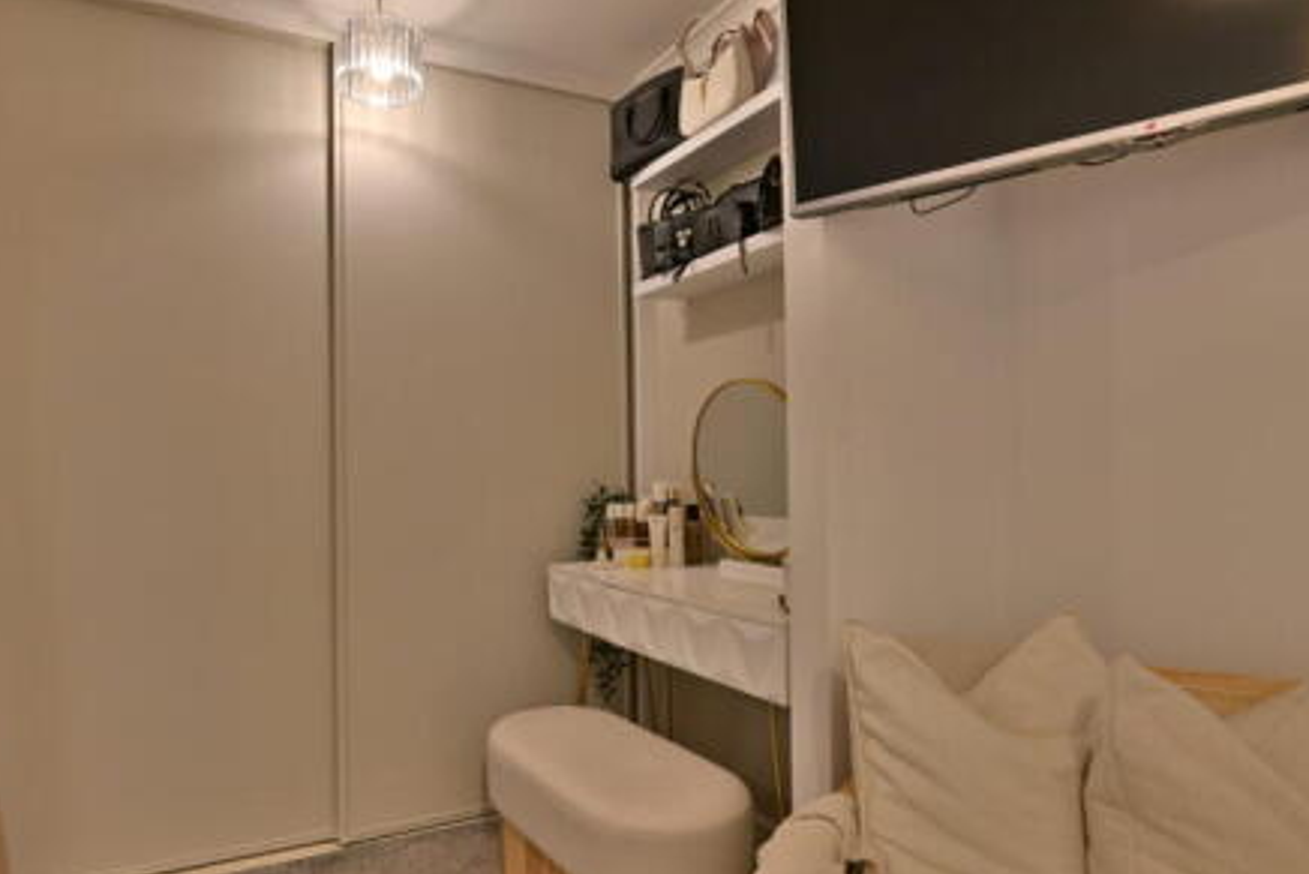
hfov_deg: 78.3
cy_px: 458
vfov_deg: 57.8
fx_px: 791
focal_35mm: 22
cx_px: 525
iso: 320
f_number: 10
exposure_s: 1/3
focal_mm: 14.5
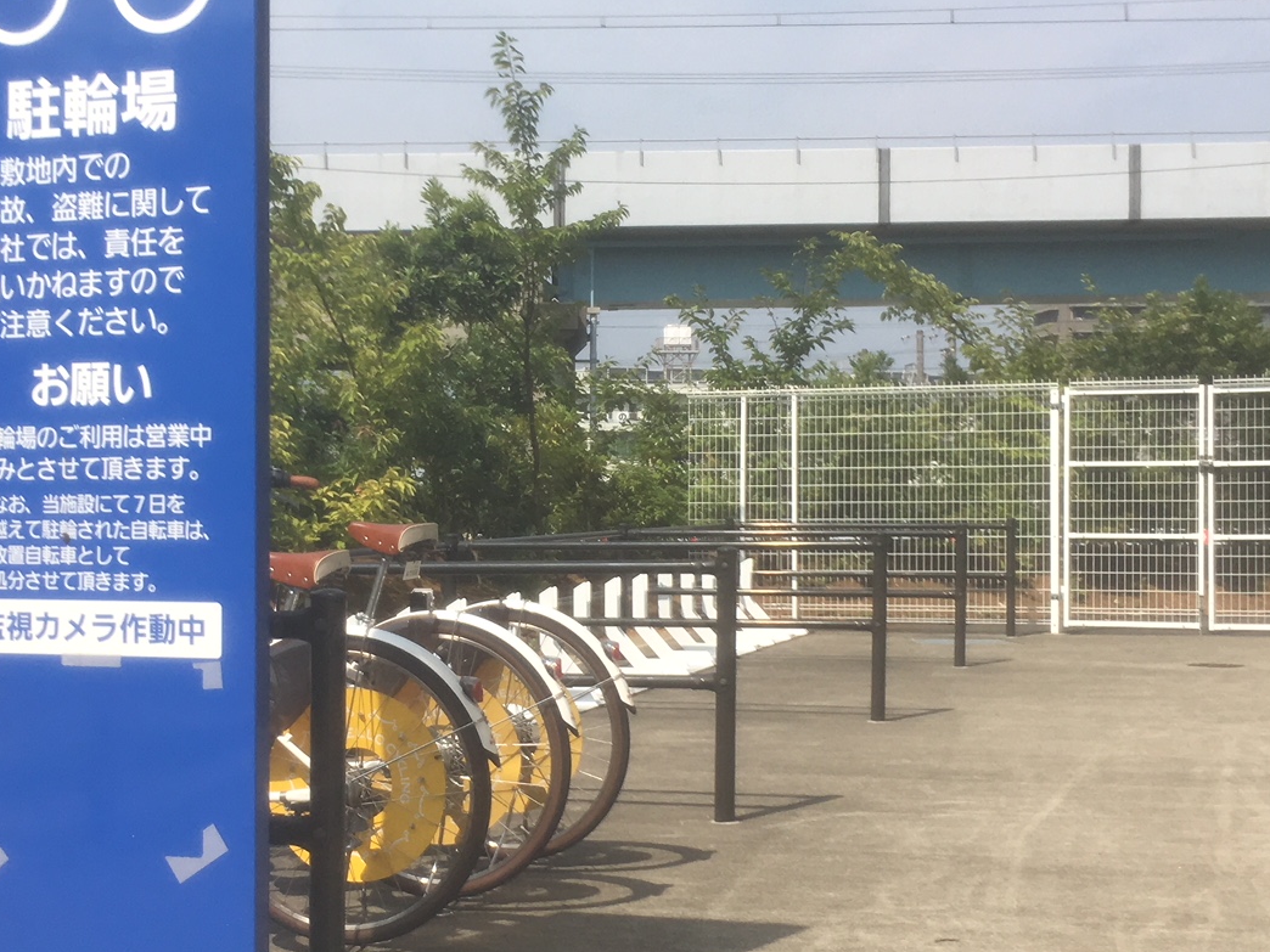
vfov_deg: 26.1
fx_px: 2055
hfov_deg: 34.2
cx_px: 476
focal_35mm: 56
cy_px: 503
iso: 25
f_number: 2.2
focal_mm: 4.15
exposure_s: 1/1508
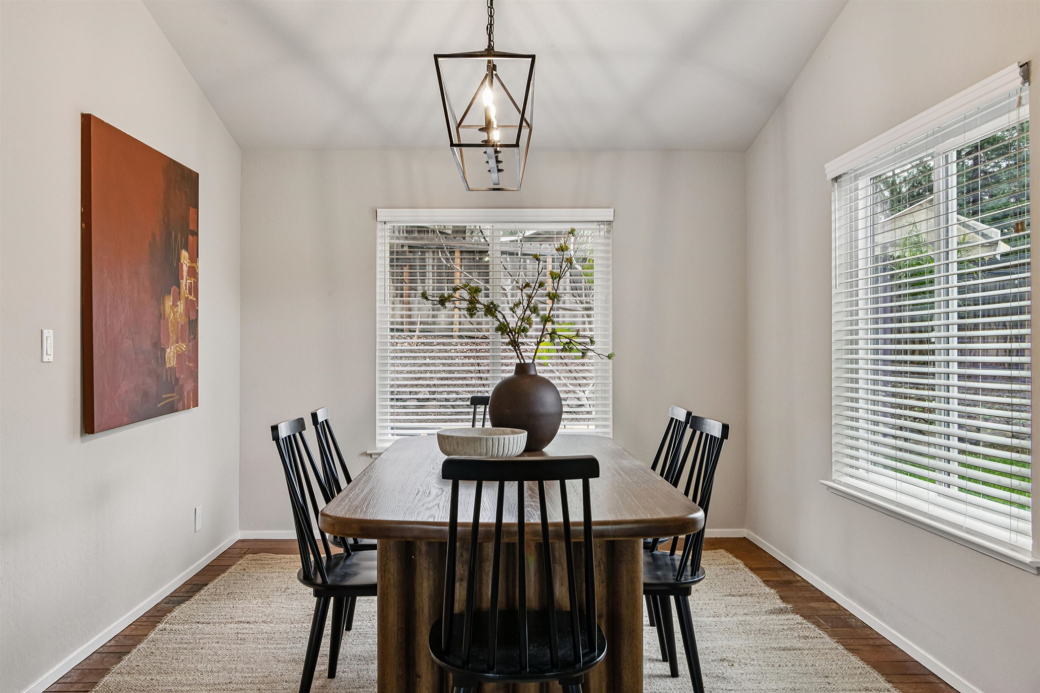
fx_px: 895
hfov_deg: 60.3
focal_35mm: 31
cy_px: 346
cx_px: 520
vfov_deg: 42.3
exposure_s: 1/13
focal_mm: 31
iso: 640
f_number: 16
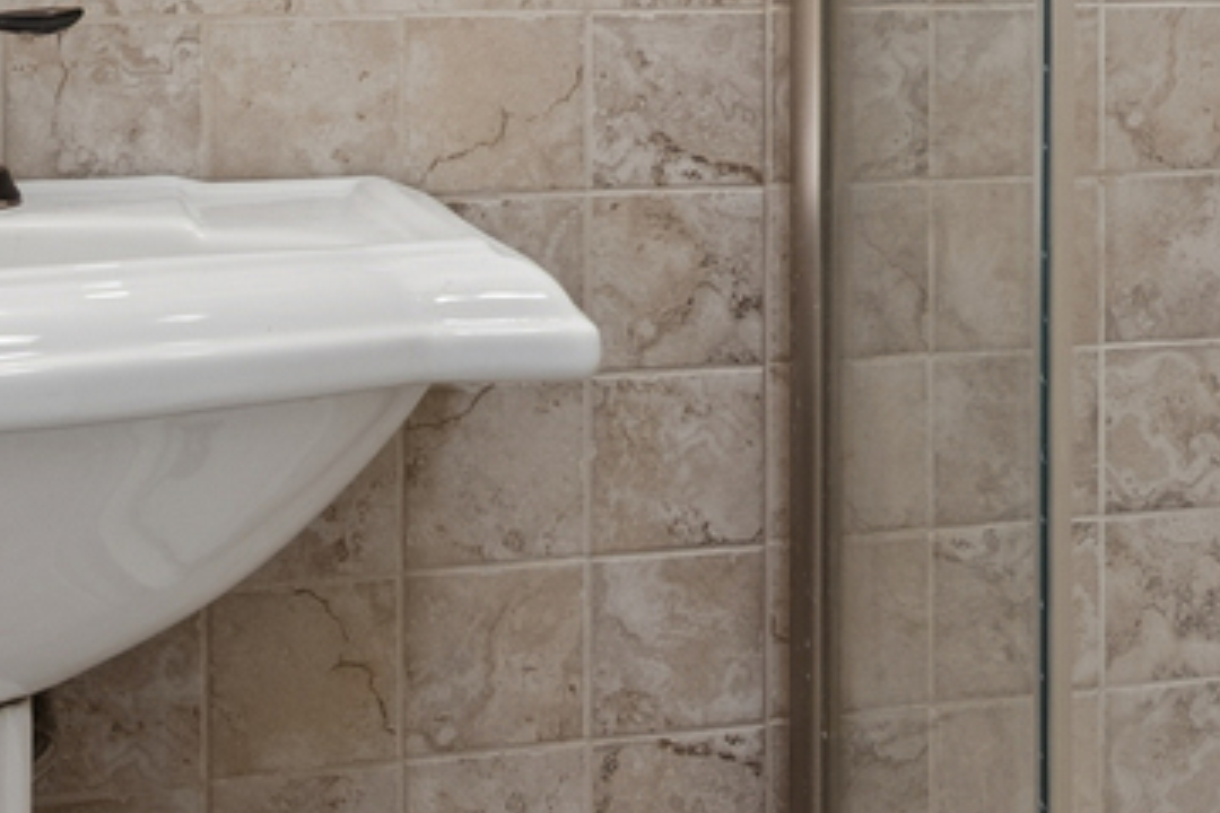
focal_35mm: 81
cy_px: -20
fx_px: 2745
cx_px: 986
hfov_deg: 24.6
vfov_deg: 16.5
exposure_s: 1/8
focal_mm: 12
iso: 320
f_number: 8
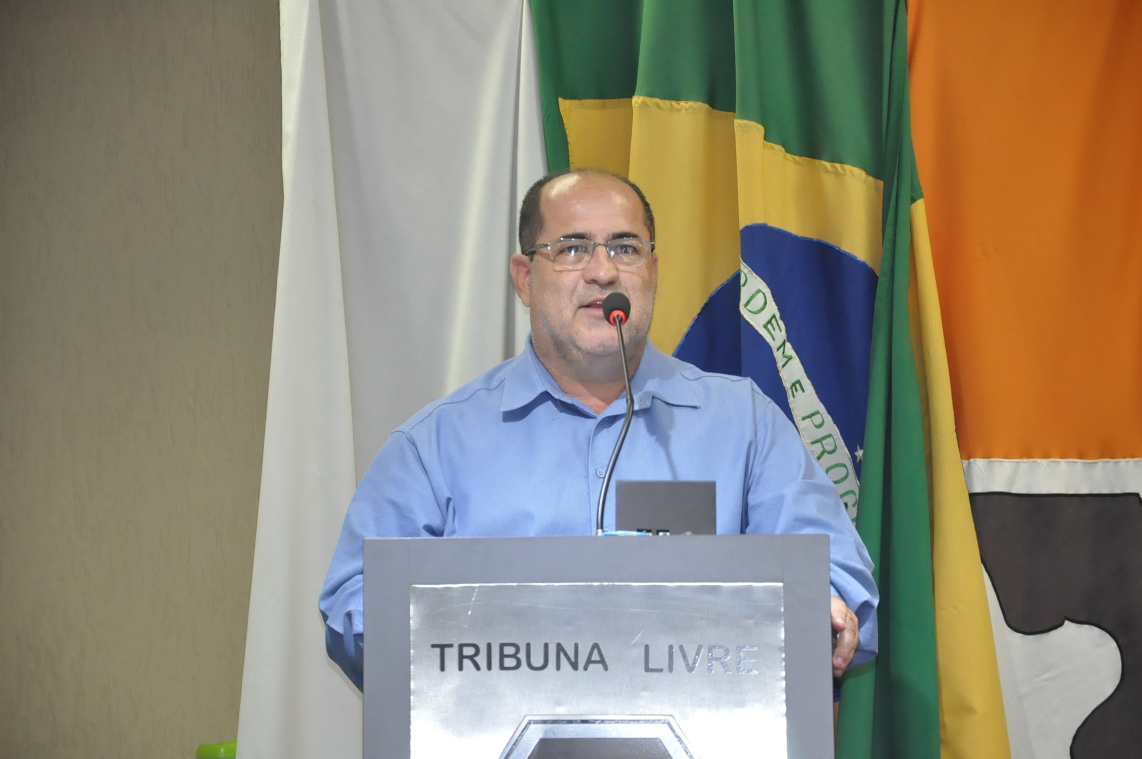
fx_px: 4990
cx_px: 571
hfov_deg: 13.1
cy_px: 380
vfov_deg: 8.7
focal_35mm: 158
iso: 2000
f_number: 5.6
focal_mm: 105
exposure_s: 1/60
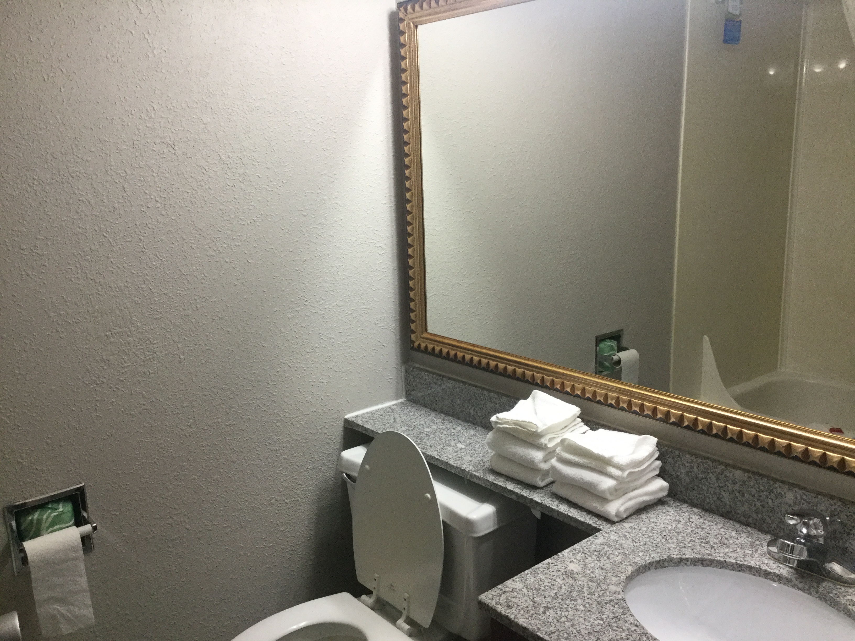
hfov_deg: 58.4
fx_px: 766
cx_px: 428
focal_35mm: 31
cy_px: 320
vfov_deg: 45.4
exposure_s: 1/30
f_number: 2.4
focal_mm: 3.3
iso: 40
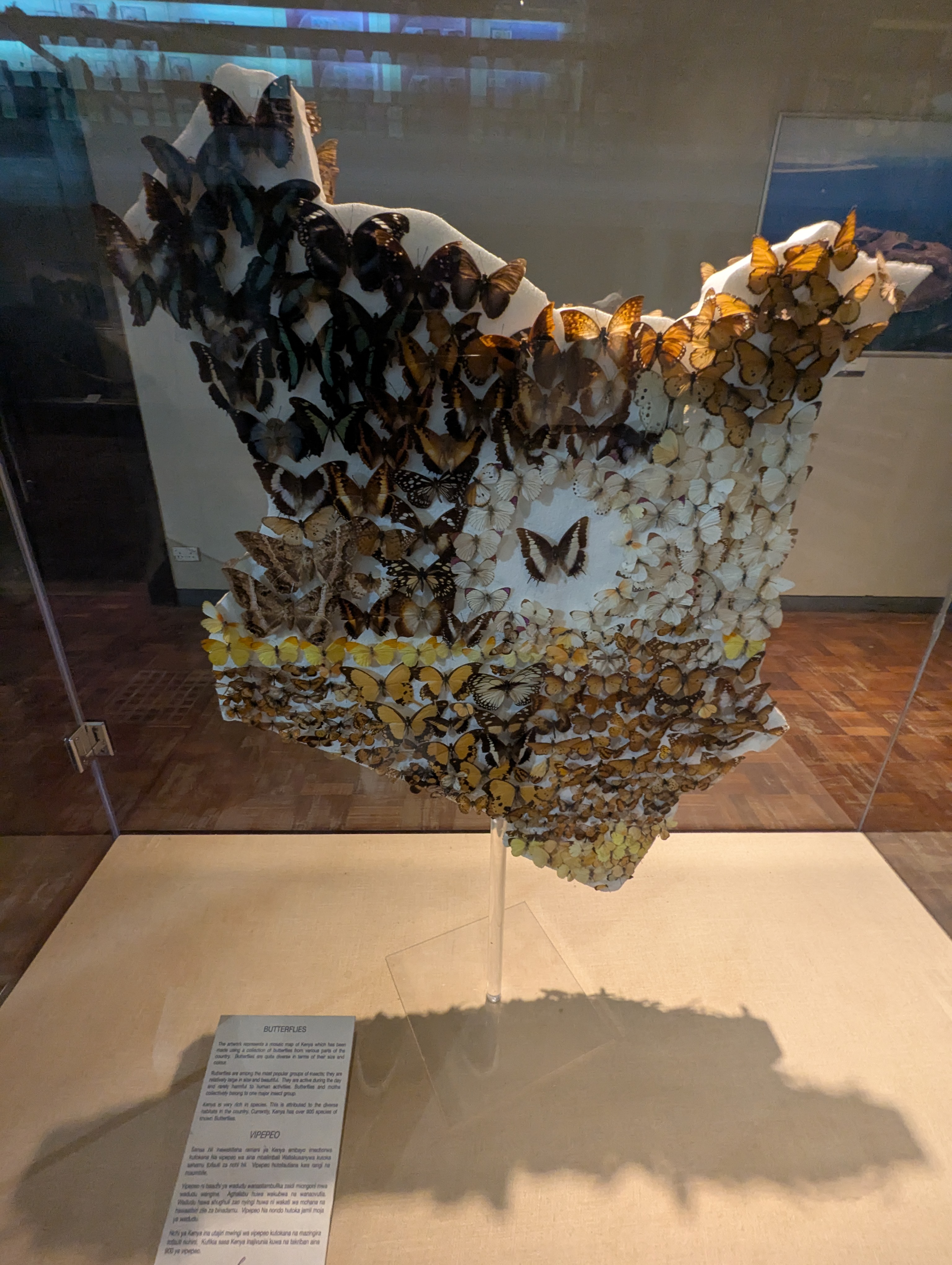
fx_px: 585
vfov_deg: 94.4
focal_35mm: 16
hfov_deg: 78.2
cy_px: 632
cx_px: 476
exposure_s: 1/31.2
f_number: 2.2
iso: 431
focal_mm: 2.35
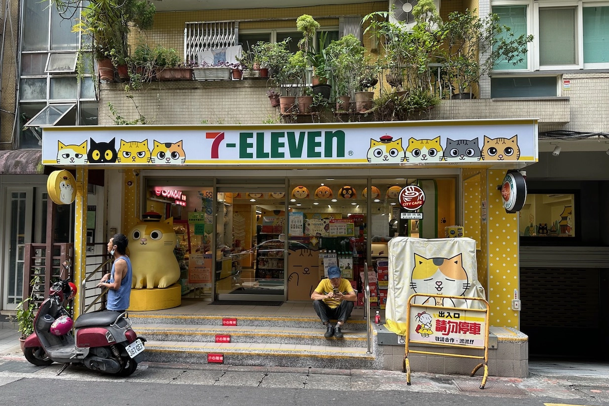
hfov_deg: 69.4
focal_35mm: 26
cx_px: 292
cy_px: 218
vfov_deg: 49.5
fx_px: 440
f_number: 1.8
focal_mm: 6.9
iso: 80
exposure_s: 1/446
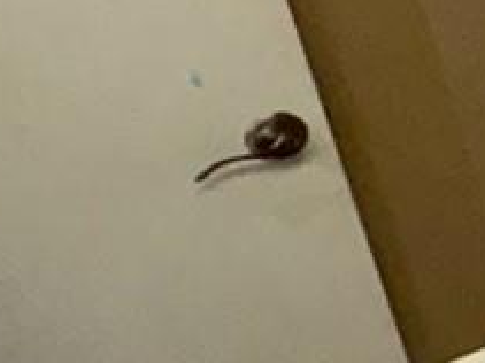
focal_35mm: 106
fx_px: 1484
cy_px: 32
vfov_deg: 13.8
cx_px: 1547
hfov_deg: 10.6
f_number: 2.2
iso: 160
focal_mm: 2.22
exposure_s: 1/60
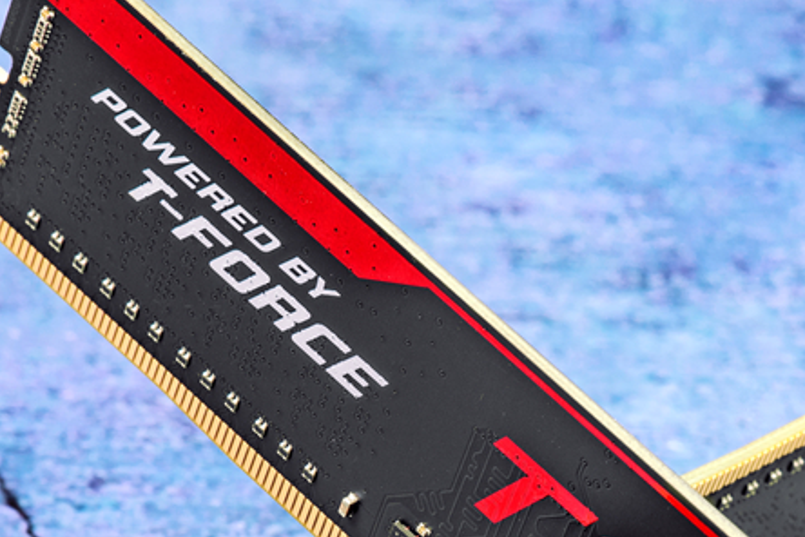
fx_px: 6350
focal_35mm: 284
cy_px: 571
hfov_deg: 7.3
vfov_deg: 4.8
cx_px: 386
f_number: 16
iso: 100
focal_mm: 105
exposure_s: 1/160
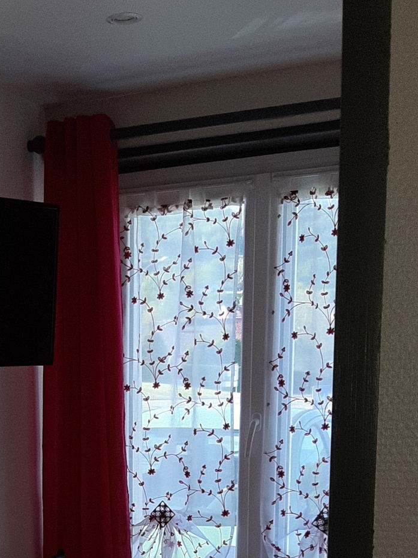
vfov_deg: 29.3
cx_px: 5
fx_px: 998
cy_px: 550
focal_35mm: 62
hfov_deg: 22.8
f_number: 1.7
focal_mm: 3.93
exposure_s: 1/225
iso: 40
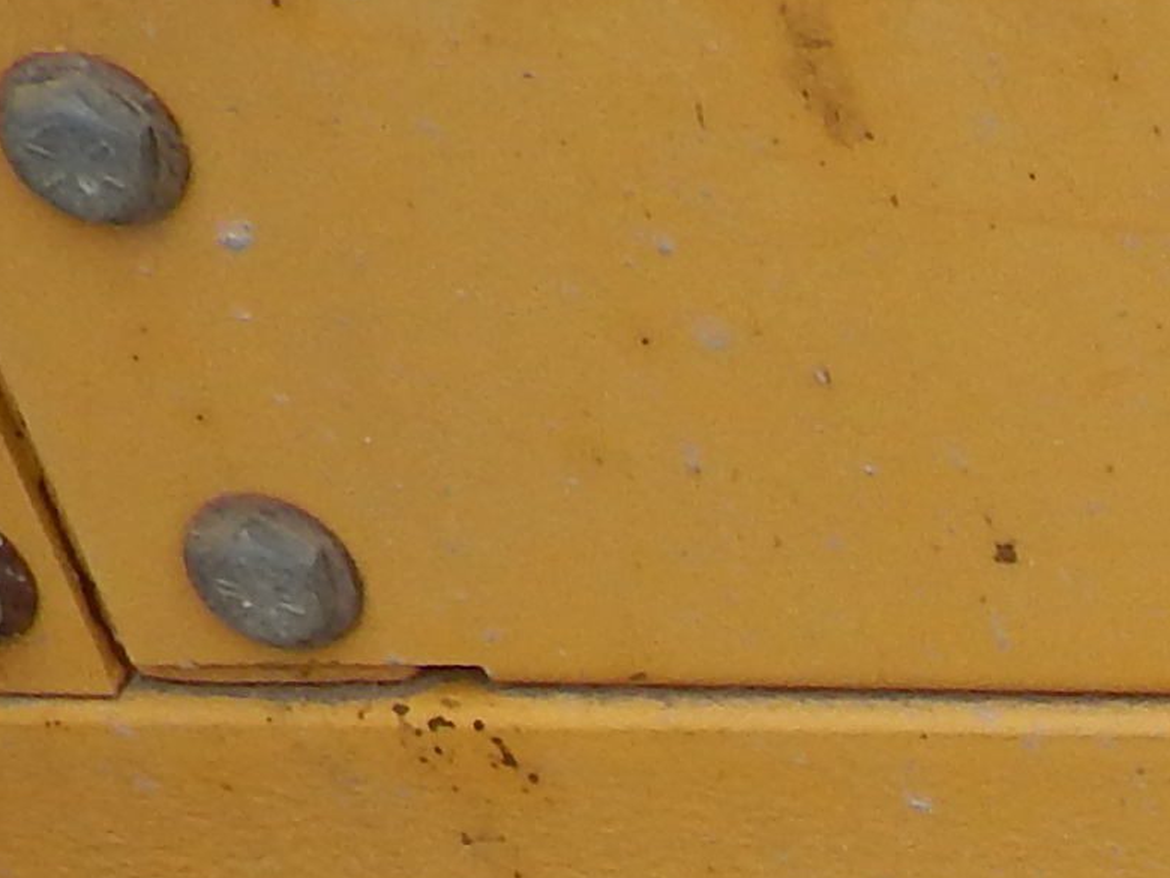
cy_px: 2640
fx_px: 5307
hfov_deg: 11.2
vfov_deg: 8.1
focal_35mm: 157
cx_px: 2444
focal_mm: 4.5
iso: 125
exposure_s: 1/160
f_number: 3.4
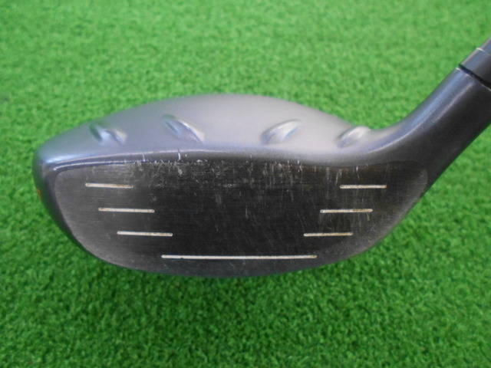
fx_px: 369
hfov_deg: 67.3
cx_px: 246
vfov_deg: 53.1
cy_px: 184
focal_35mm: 26
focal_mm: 4.6
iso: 800
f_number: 3.2
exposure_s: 1/80
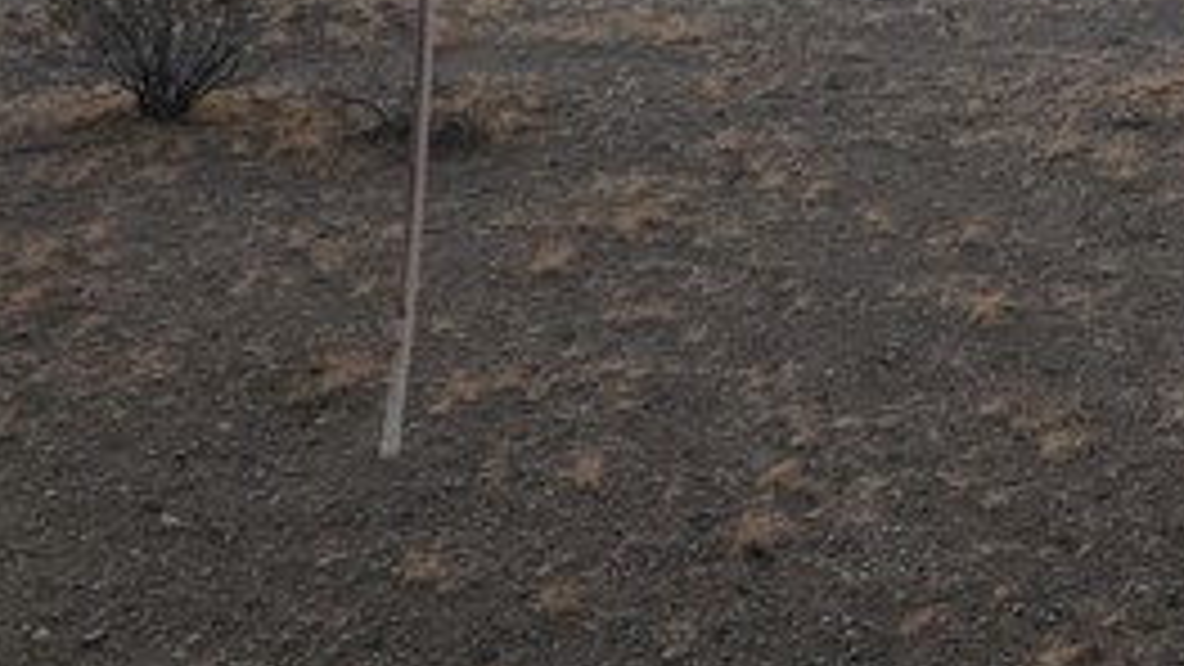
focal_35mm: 61
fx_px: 1915
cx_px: 963
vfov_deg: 17.9
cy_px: -288
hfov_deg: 33.3
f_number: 1.8
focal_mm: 5.4
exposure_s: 1/180
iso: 40
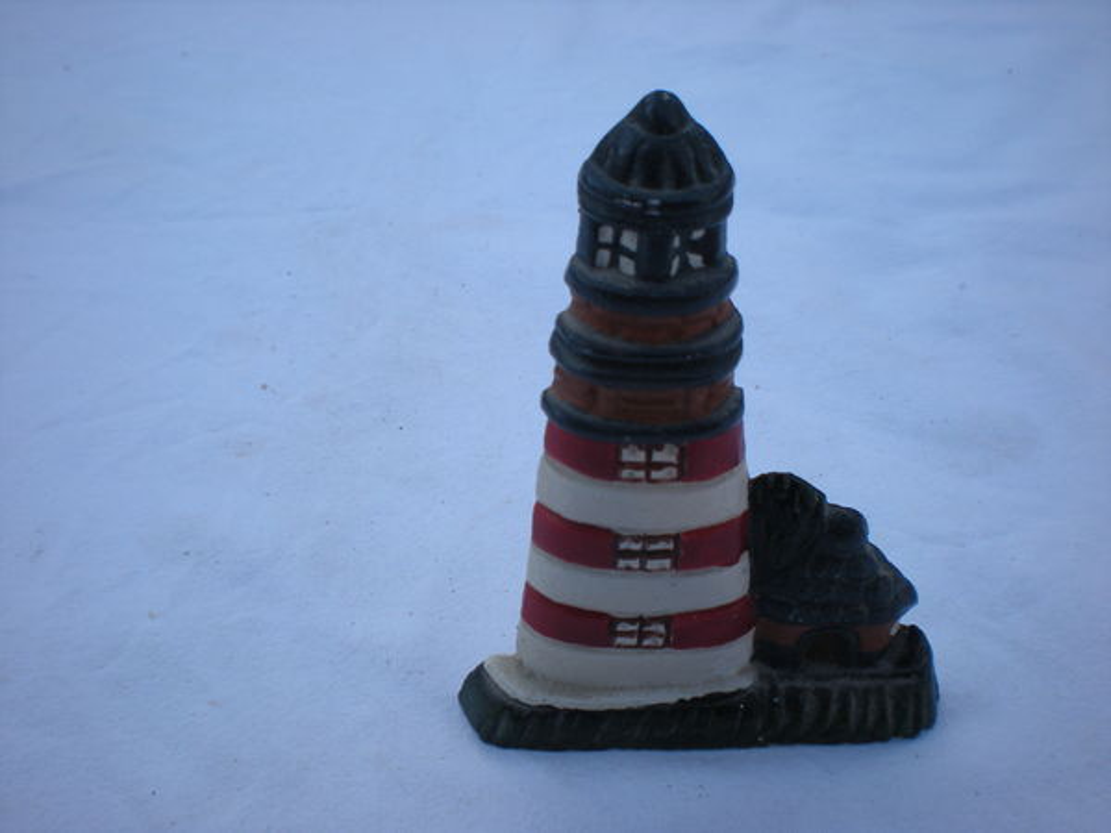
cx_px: 556
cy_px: 416
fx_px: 1220
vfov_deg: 37.7
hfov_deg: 49.0
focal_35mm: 38
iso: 64
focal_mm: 6.3
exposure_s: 1/216
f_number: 4.6
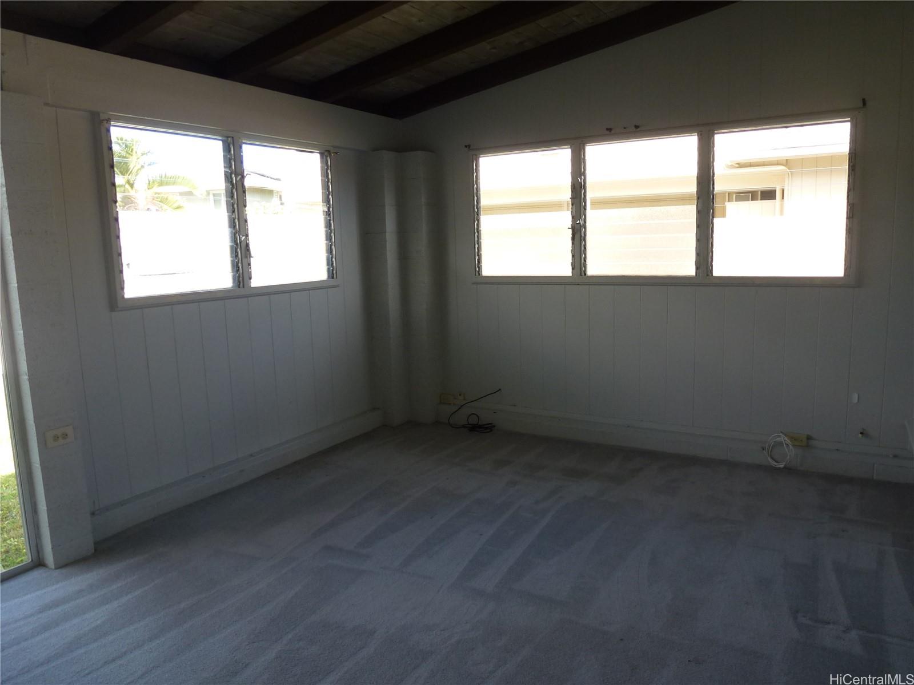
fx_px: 634
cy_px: 342
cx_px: 457
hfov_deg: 71.6
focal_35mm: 24
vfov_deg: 56.8
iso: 100
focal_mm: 4.3
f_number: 3.3
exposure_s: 1/80
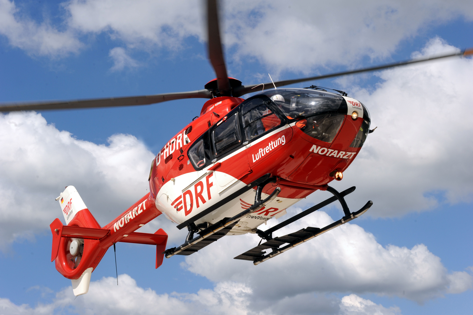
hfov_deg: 28.9
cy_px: 158
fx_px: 919
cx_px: 236
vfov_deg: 19.4
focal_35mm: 70
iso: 400
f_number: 13
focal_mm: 70
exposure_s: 1/640
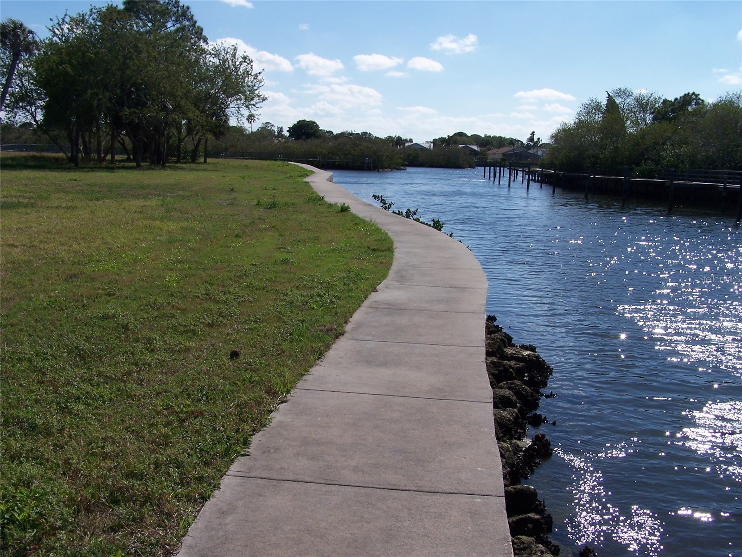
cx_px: 371
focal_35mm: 38
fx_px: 815
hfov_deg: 49.0
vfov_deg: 37.7
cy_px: 278
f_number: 5.6
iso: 80
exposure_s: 1/800
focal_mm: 6.3
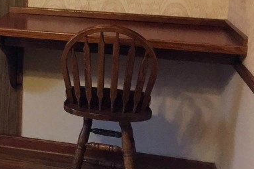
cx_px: -49
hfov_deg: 23.0
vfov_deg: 16.5
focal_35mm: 81
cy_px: 1
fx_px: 571
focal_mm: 4.15
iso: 200
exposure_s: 1/30
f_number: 2.2
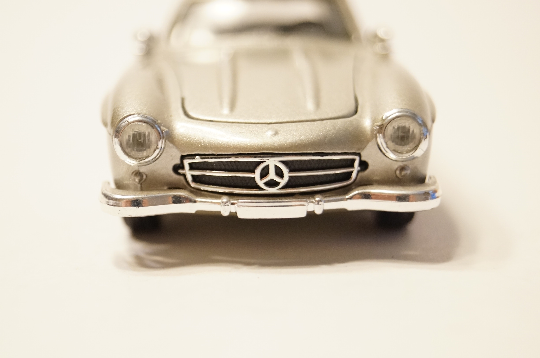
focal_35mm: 82
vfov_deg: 16.5
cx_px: 270
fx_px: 1236
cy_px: 179
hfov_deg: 24.7
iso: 1600
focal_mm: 55
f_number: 5.6
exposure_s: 1/100
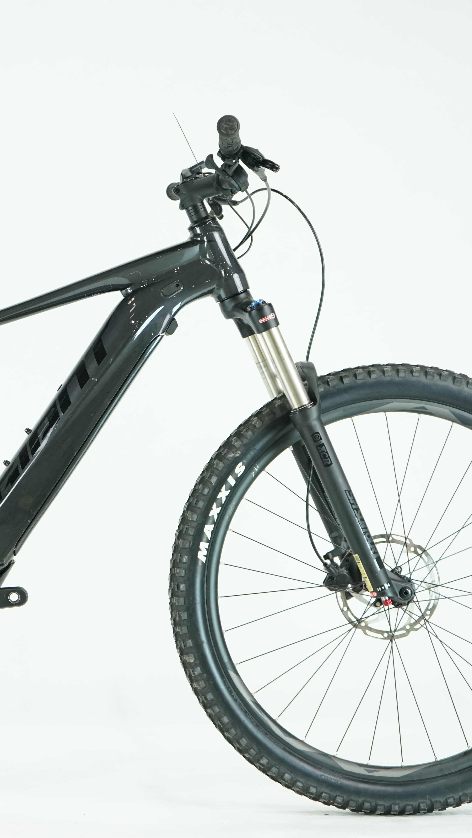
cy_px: 419
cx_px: 4
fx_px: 1758
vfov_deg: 26.8
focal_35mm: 79
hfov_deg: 15.0
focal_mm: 50
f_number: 5
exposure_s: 1/200
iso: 2000
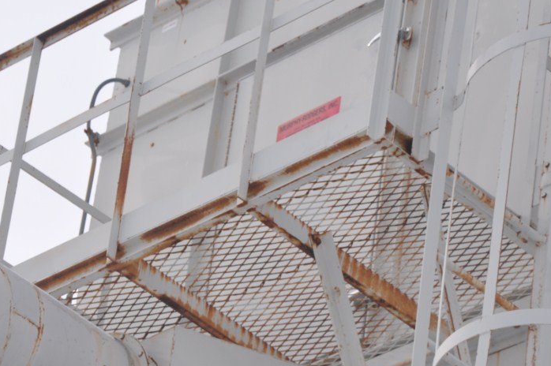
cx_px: 189
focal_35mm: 261
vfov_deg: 5.3
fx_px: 3988
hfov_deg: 7.9
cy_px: 233
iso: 200
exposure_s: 1/320
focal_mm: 105
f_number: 9
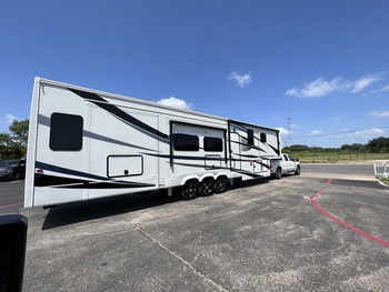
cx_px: 194
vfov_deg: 90.0
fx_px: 146
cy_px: 146
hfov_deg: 106.1
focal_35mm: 13
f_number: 1.8
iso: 32
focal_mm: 1.57
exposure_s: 1/2222
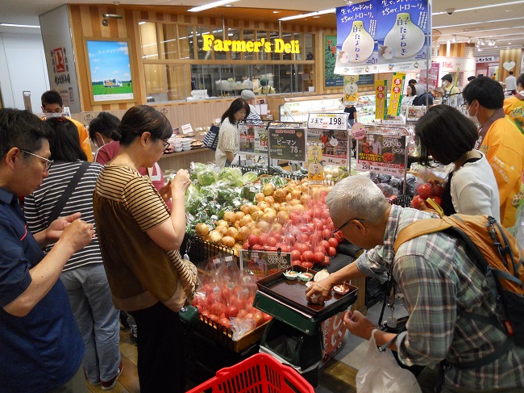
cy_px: 196
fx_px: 424
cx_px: 262
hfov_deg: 63.5
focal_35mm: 28
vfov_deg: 49.7
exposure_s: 1/160
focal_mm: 5
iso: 400
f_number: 2.7
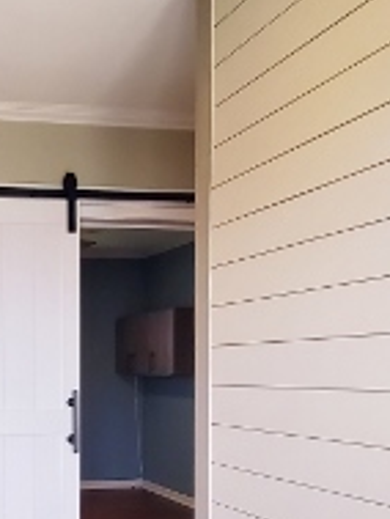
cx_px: -41
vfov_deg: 41.4
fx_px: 660
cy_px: 404
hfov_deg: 29.6
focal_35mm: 44
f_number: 2.2
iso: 200
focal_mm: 1.8
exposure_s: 1/60
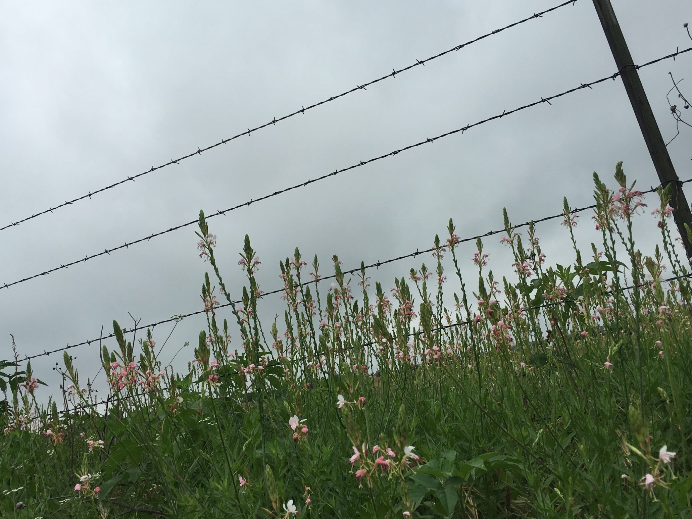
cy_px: 250
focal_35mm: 36
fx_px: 720
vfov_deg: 39.7
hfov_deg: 51.3
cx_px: 330
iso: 25
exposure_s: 1/818
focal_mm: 4.15
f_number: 2.2
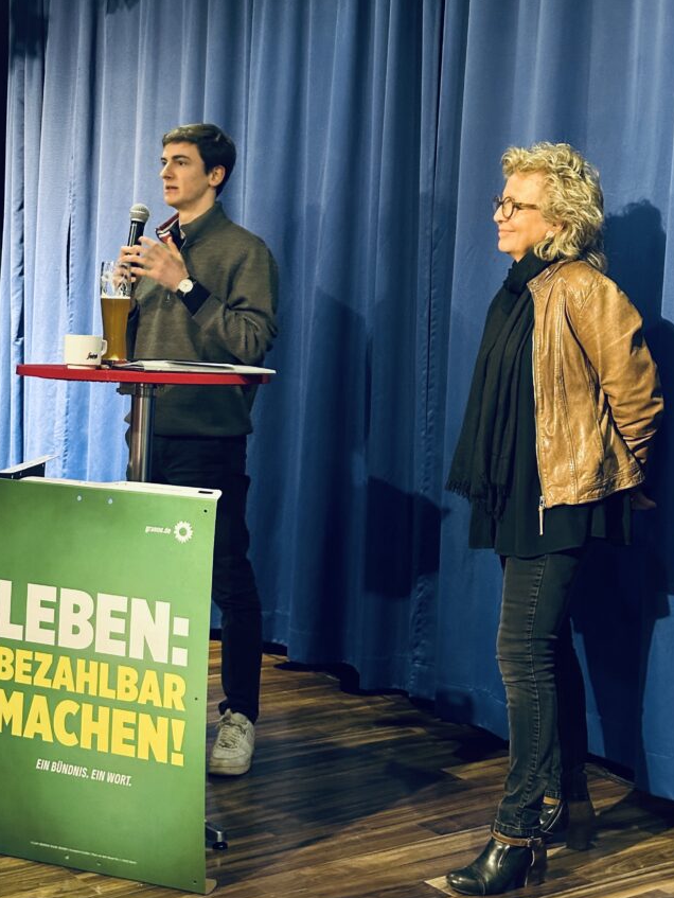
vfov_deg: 33.2
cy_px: 401
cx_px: 282
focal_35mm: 58
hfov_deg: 25.2
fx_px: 1505
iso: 640
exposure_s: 1/25
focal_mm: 6.86
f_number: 1.78
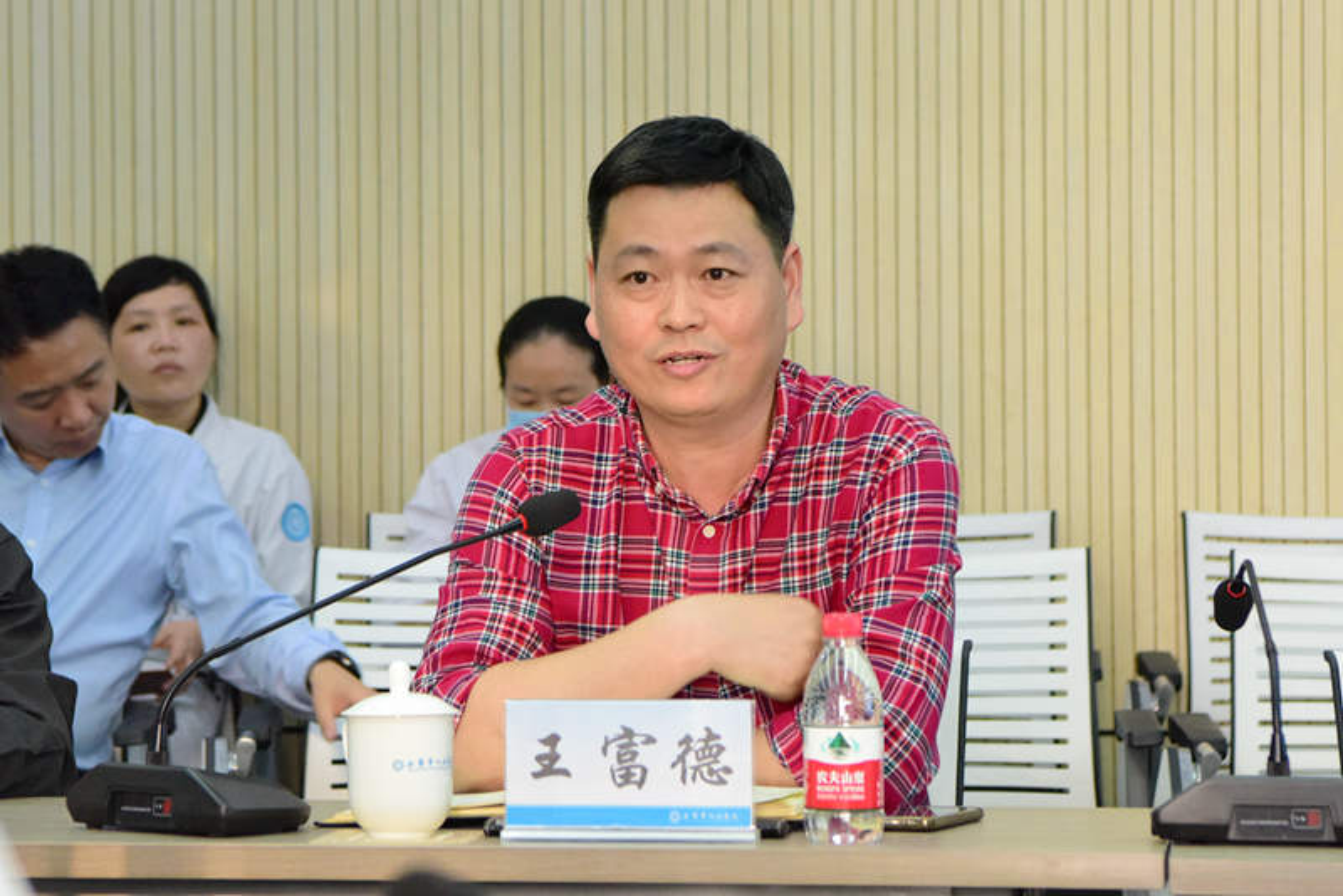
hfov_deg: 28.8
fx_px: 2612
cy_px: 448
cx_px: 672
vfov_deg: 19.5
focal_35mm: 70
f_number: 5
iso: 2500
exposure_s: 1/100
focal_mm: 70
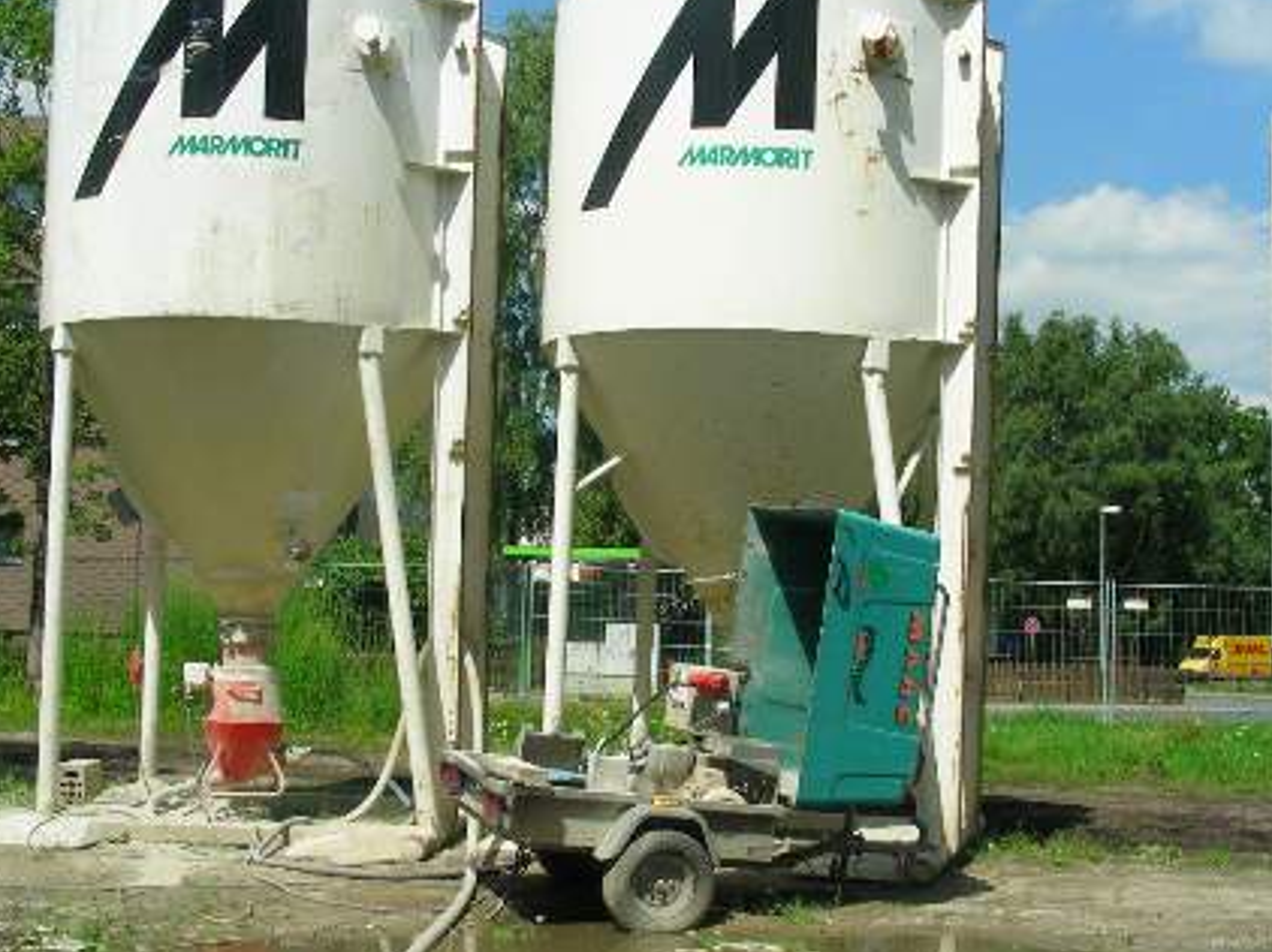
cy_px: 467
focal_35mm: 51
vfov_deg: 28.5
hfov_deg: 37.5
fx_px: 1873
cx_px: 651
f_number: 5.6
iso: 50
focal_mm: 8
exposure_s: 1/445
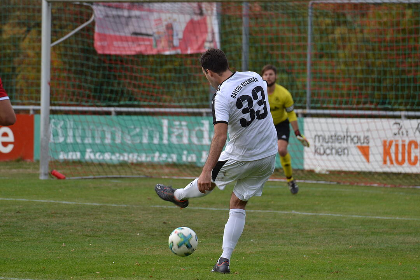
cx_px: 210
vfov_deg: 4.6
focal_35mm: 300
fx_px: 3500
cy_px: 140
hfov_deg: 6.9
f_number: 5.3
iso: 500
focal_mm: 200
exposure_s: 1/500
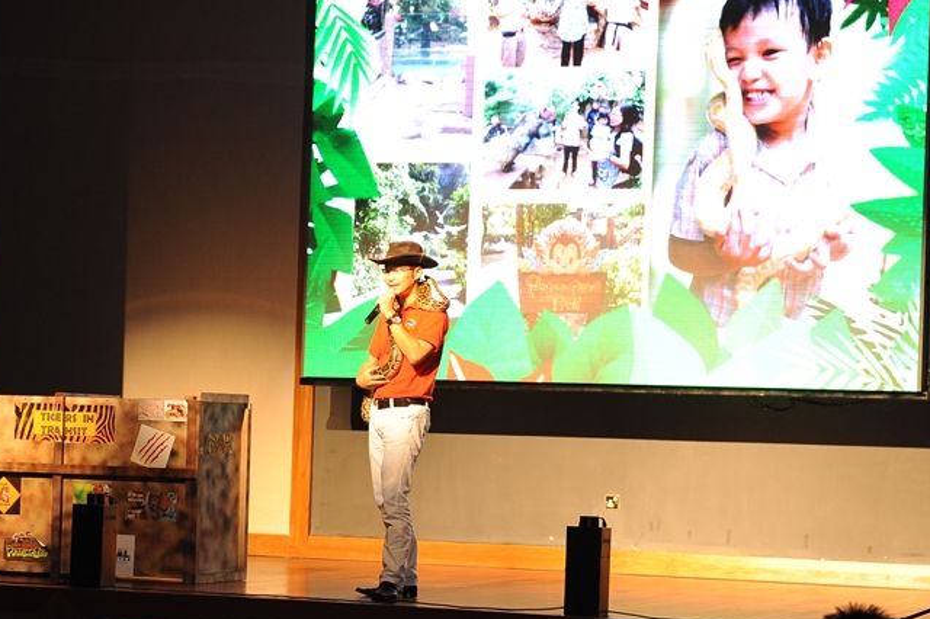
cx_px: 420
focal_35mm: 112
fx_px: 2892
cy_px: 389
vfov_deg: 12.2
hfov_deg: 18.3
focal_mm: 70
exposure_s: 1/80
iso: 1250
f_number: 3.5
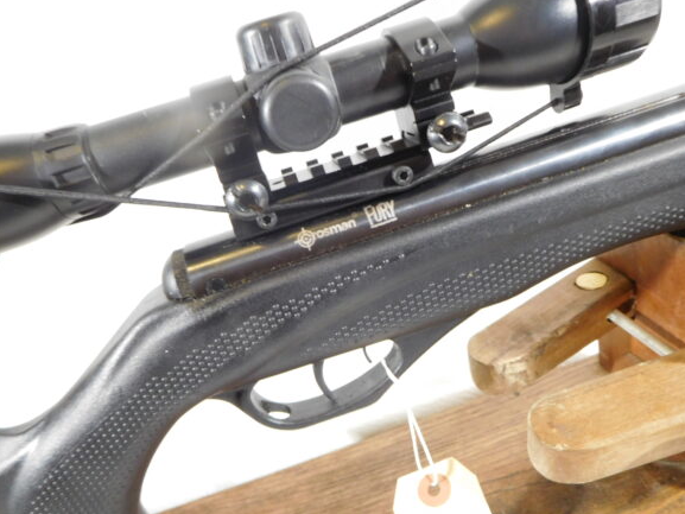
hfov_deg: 67.3
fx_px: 515
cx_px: 332
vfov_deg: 53.1
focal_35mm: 26
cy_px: 262
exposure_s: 1/15
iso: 400
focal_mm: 4.5
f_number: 3.4
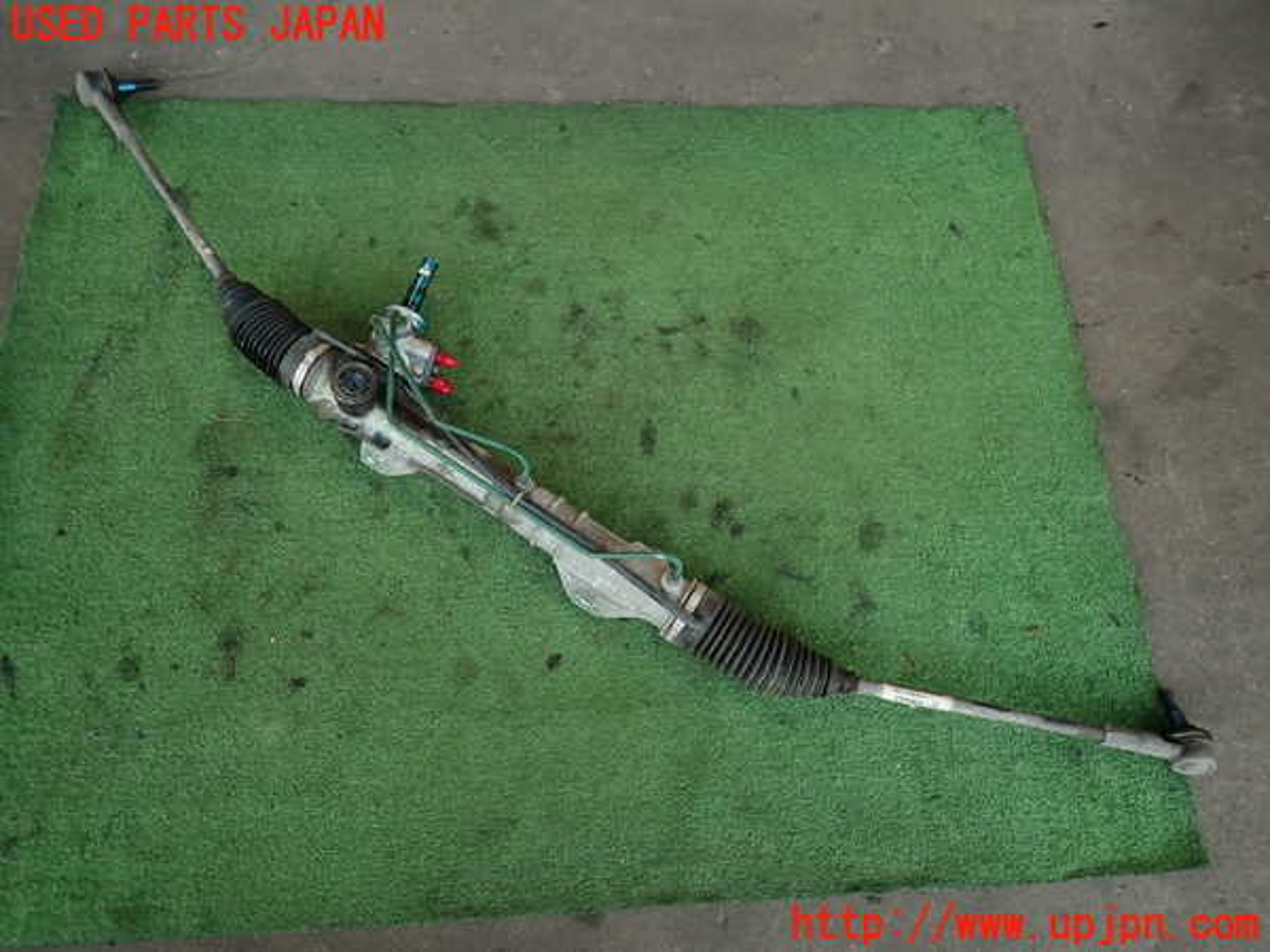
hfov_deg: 69.4
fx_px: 917
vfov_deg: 54.9
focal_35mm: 25
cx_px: 635
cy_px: 476
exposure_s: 1/60
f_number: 2
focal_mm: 4.5
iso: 100
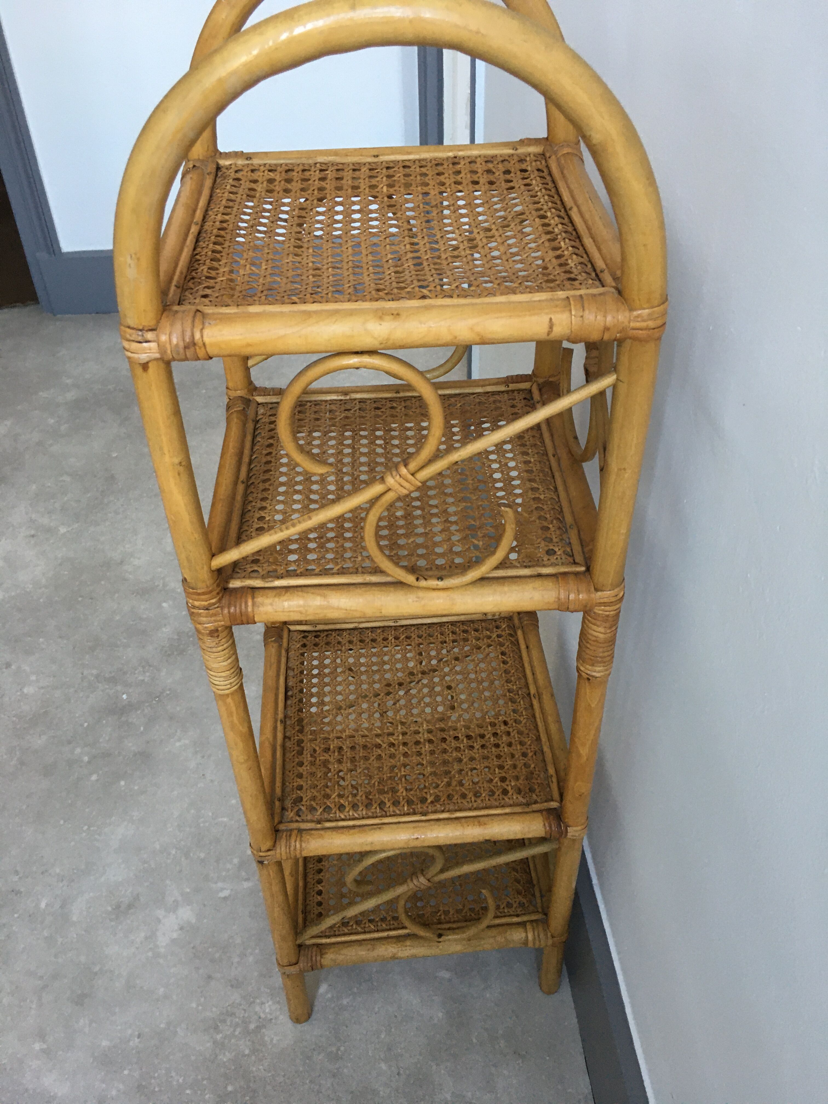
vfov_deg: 61.7
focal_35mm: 29
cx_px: 414
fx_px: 925
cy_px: 552
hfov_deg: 48.2
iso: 100
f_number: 2.2
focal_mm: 4.15
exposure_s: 1/33
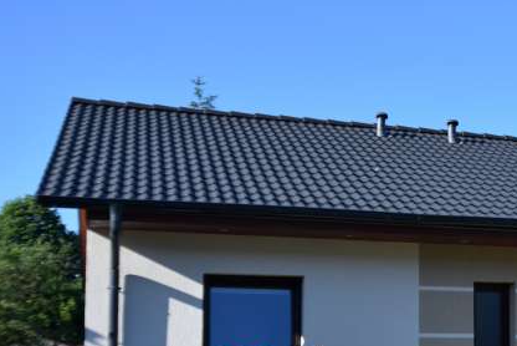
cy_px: 330
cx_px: 496
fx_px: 978
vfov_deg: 19.6
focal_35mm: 68
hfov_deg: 28.1
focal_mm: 21
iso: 100
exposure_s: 1/320
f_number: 5.6
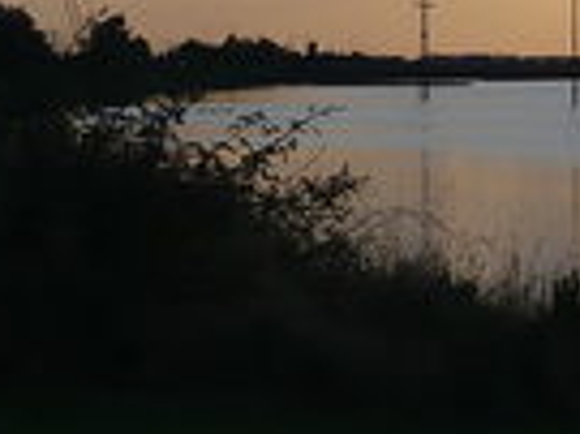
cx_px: 1091
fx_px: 2762
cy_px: 69
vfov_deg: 9.0
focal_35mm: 165
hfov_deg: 11.1
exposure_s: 1/250
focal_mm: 6.1
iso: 100
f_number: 8
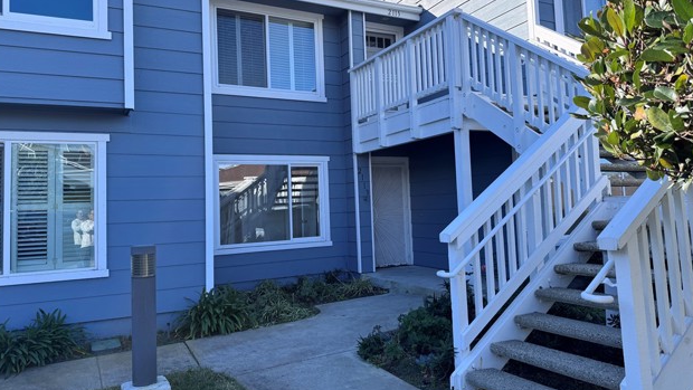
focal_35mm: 27
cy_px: 171
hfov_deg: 69.9
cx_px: 344
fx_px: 496
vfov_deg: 42.8
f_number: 1.78
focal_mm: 6.76
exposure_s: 1/1193
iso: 80
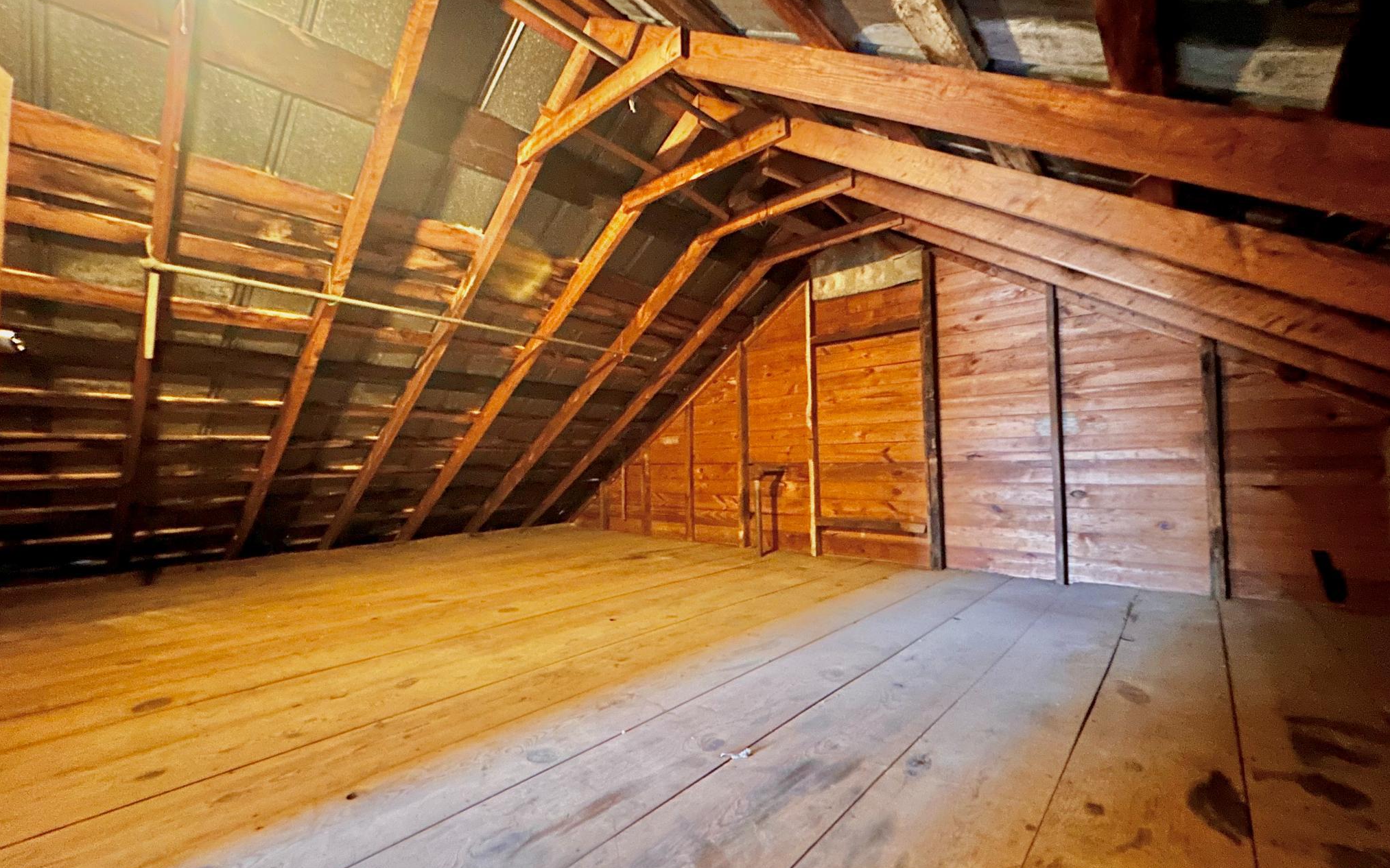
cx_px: 690
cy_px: 436
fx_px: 568
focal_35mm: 15
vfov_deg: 74.8
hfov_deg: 101.5
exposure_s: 1/8
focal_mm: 2.22
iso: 1250
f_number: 2.2
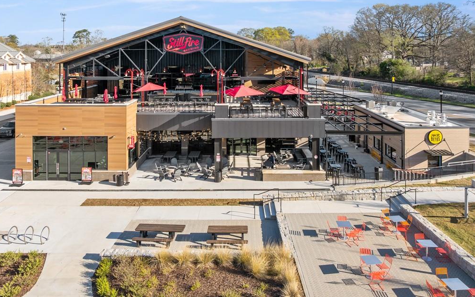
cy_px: 116
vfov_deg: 47.3
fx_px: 337
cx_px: 238
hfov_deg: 70.4
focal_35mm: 26
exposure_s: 1/1600
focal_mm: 12.29
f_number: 2.8
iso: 100
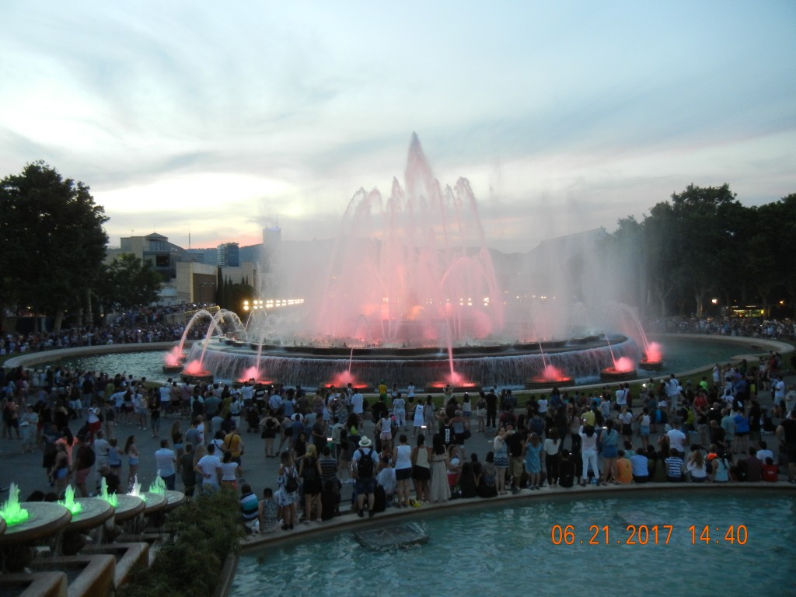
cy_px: 298
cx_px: 398
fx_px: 690
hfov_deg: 60.0
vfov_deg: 46.8
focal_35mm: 30
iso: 400
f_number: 3.5
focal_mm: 5.4
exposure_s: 1/28.6
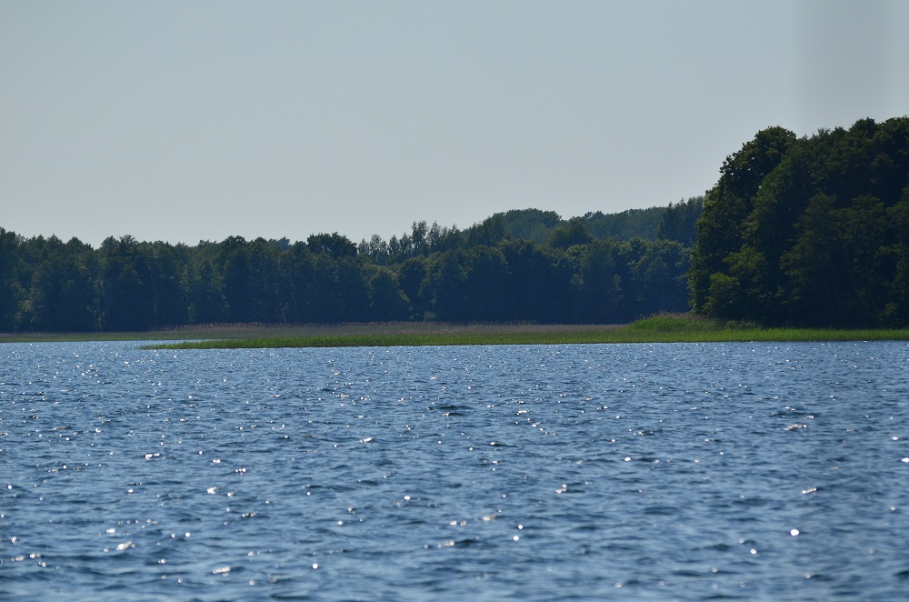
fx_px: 6991
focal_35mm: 278
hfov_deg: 7.4
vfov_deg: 4.9
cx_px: 454
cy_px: 301
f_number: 5
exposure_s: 1/8000
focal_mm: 185
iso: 400
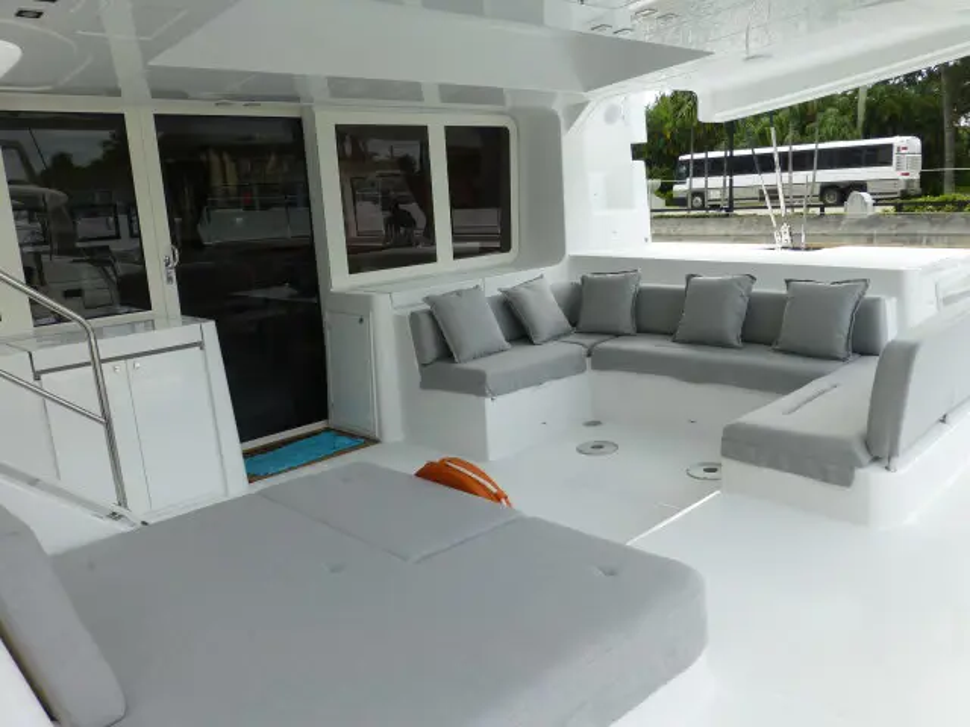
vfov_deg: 51.4
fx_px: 757
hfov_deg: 65.3
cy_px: 364
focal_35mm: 27
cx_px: 485
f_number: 4
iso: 100
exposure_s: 1/320
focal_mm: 4.8
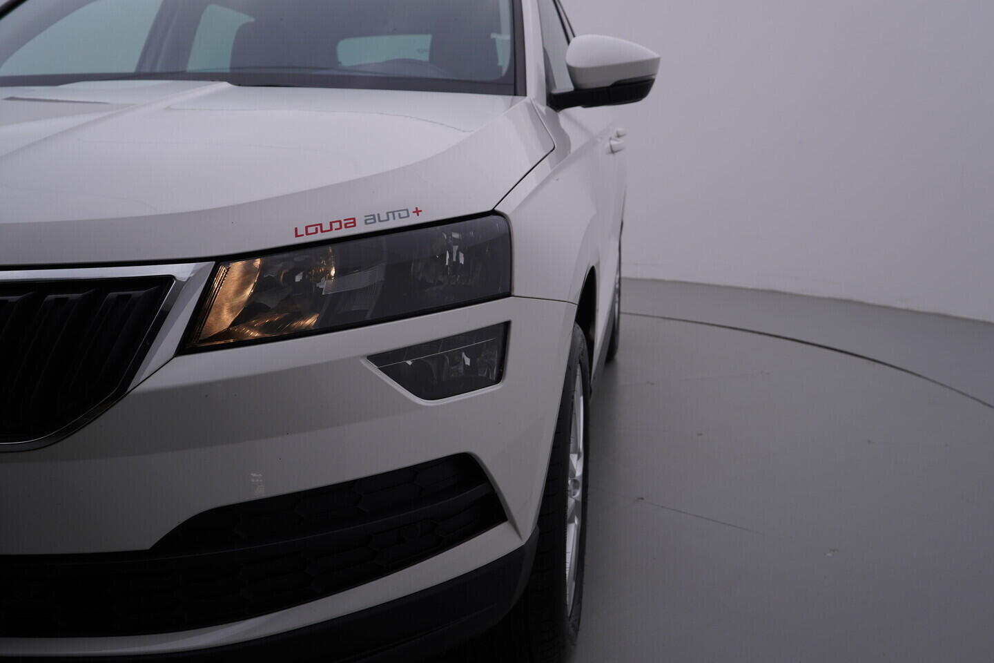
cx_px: 497
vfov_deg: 36.9
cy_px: 332
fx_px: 994
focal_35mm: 36
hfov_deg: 53.1
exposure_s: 1/125
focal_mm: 24
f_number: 5.6
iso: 125
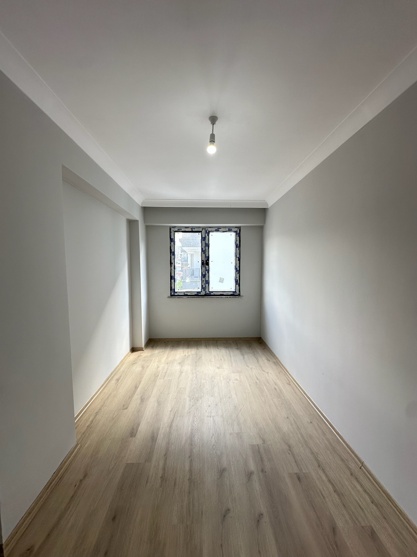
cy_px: 278
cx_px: 208
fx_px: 225
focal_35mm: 14
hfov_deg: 85.7
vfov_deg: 102.1
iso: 80
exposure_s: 1/99
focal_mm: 2.22
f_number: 2.2
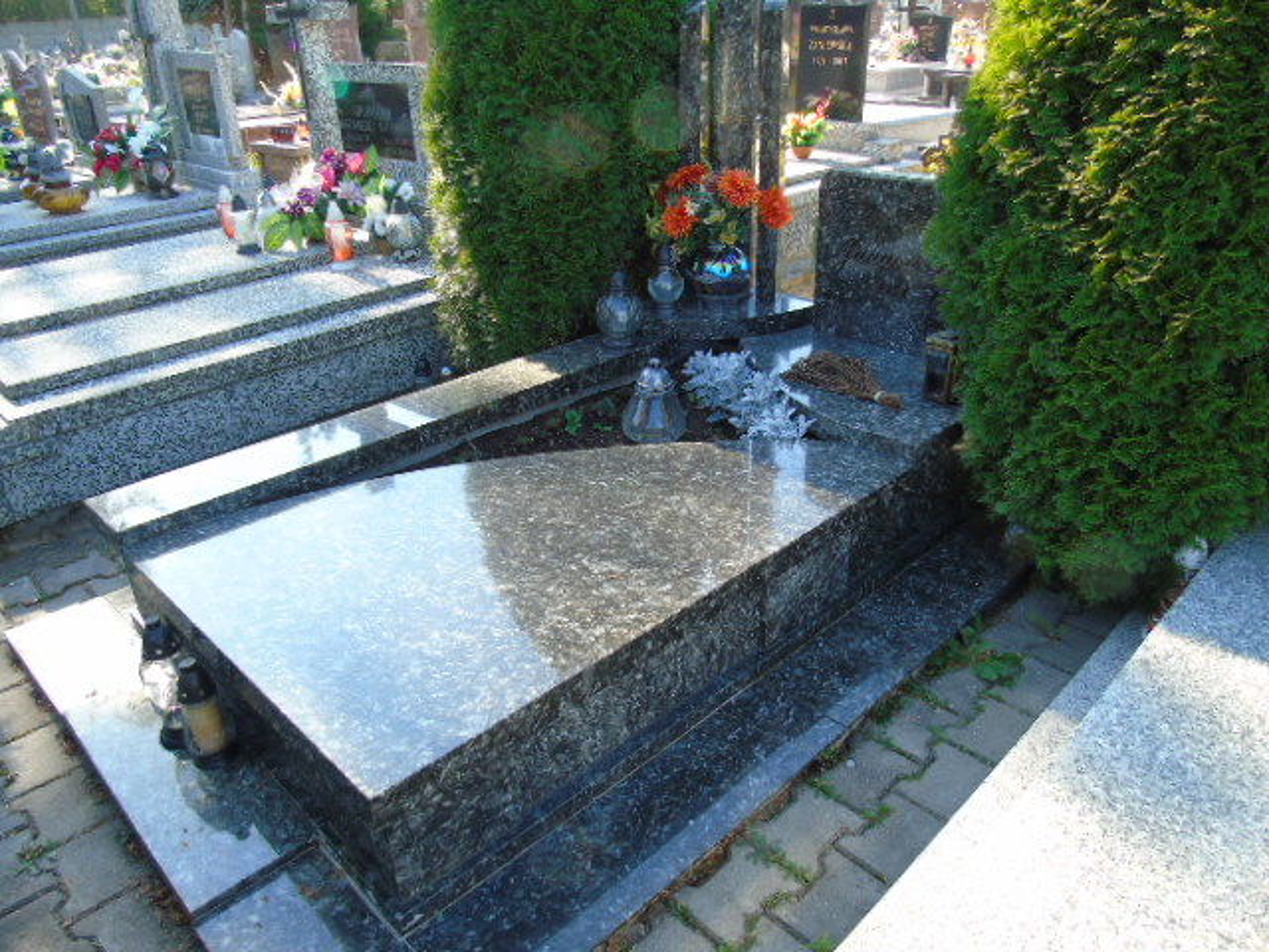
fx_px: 916
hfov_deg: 69.4
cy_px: 476
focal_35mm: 25
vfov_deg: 54.9
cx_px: 634
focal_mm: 4.4
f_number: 3.4
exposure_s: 1/80
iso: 80
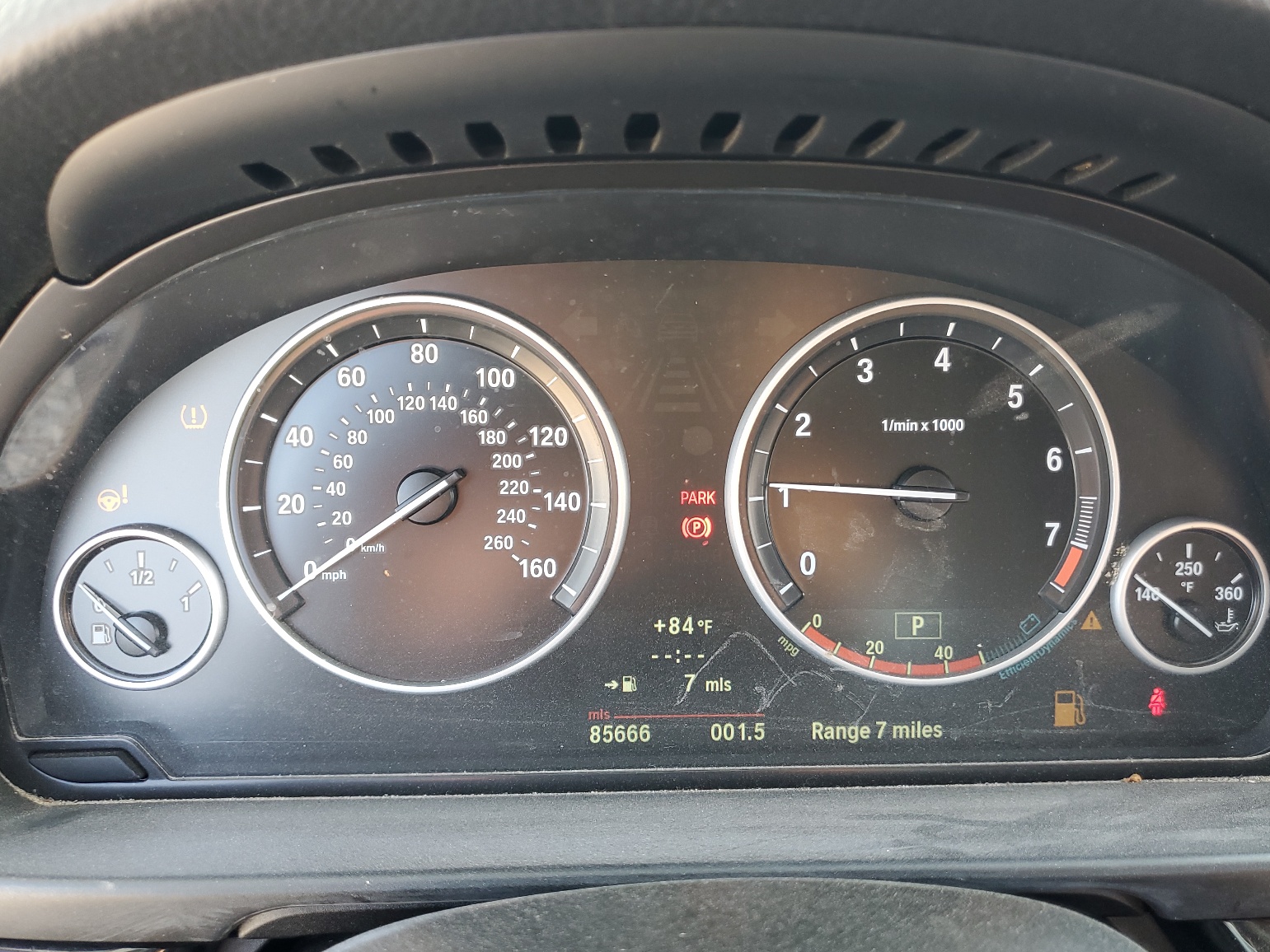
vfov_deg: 51.4
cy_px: 461
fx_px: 991
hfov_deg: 65.3
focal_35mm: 27
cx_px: 646
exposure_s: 1/60.2
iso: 60
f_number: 1.5
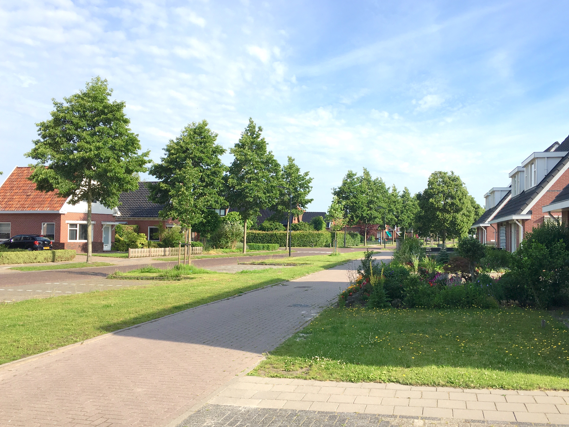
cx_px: 302
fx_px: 542
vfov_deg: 42.9
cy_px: 222
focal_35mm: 33
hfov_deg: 55.3
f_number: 2.2
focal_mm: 4.15
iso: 25
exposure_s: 1/1083
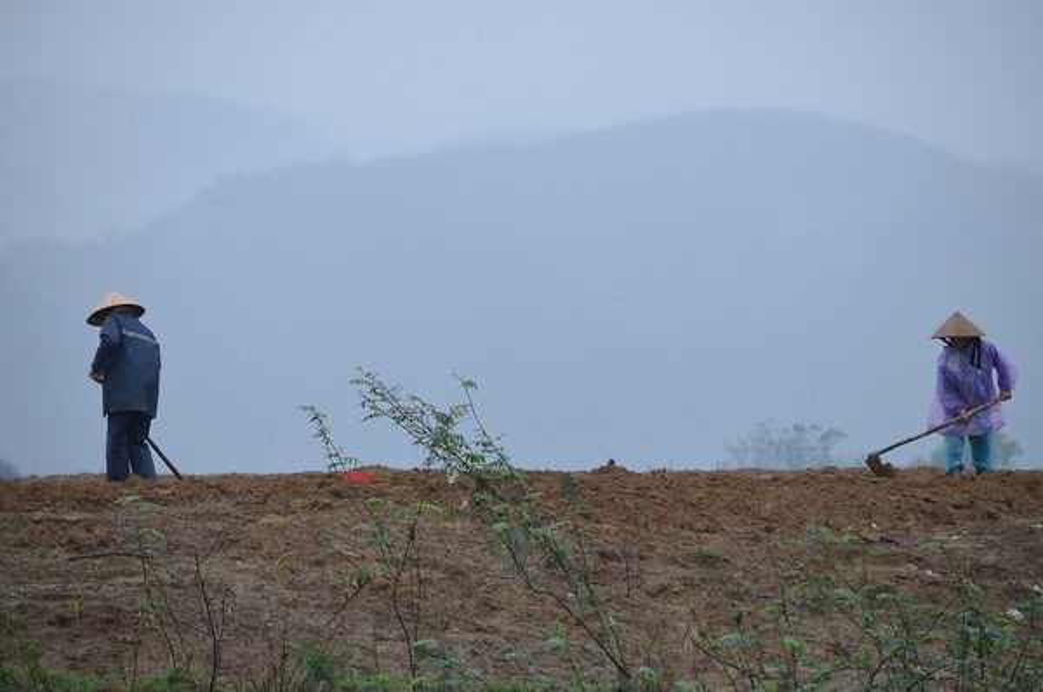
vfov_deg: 4.9
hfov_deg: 7.4
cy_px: 346
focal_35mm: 278
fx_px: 8027
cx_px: 522
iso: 360
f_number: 5.6
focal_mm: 185
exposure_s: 1/500
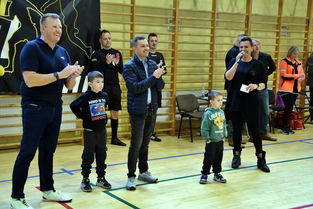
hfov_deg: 37.9
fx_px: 456
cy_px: 104
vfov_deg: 25.8
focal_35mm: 52
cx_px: 156
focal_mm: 35
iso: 450
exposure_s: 1/100
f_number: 4.5
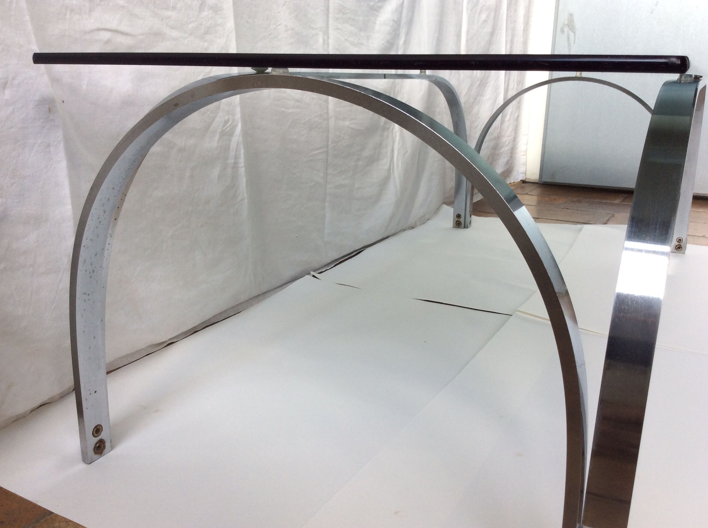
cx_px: 354
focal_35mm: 32
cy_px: 264
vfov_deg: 44.1
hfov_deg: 56.9
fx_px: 654
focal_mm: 3.3
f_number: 2.4
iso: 32
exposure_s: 1/134
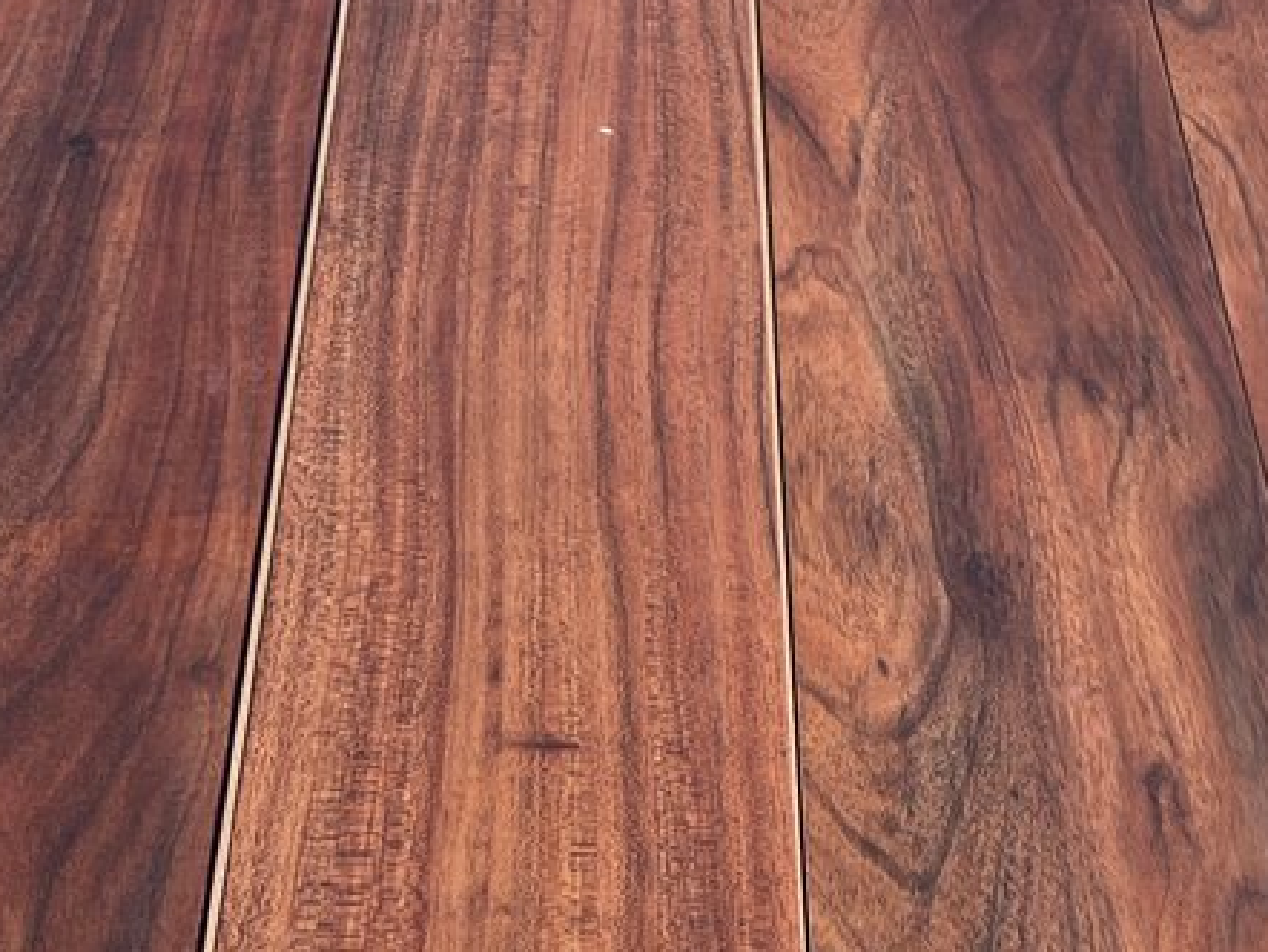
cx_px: 853
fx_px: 3262
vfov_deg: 16.2
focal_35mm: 89
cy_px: 985
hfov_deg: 21.9
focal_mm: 5.1
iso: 50
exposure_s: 1/10870
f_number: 1.6
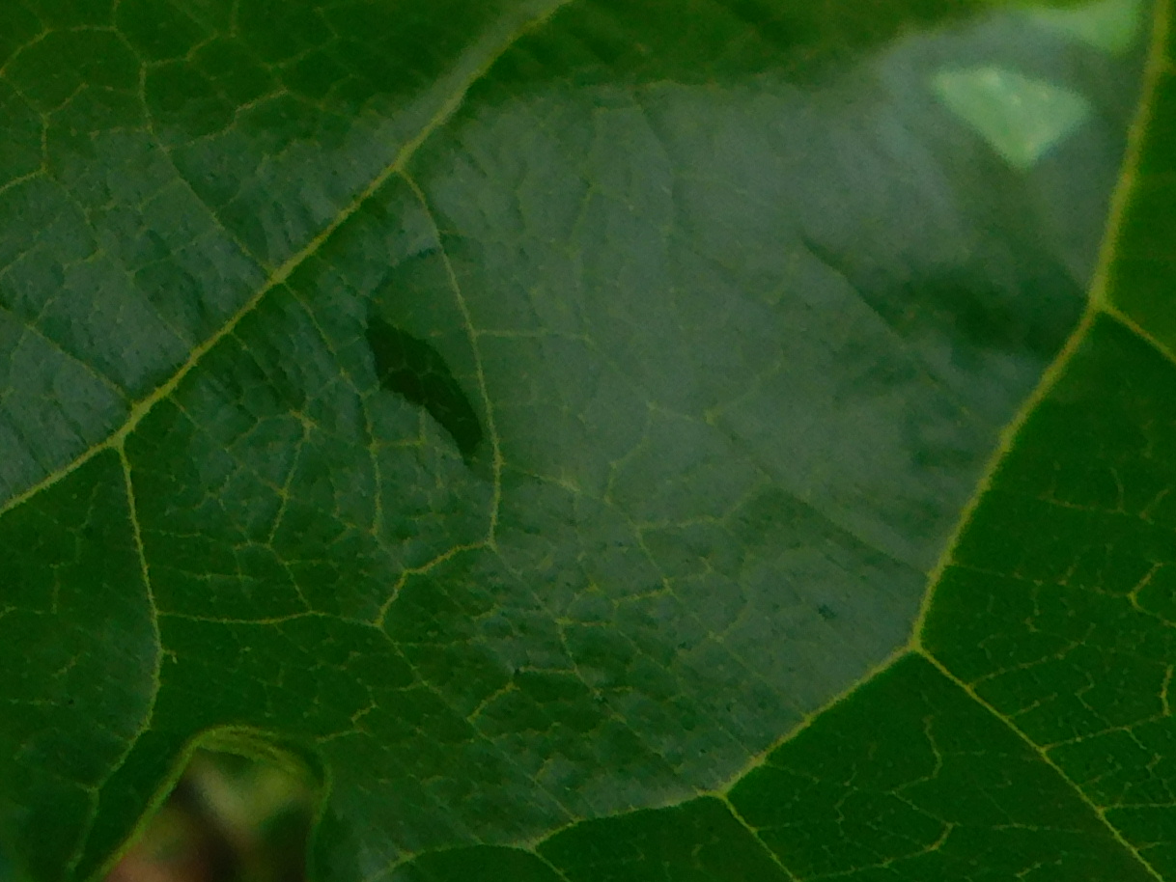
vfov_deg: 16.3
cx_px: -378
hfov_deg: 20.4
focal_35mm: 87
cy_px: -185
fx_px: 2956
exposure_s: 1/500
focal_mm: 4
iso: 125
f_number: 6
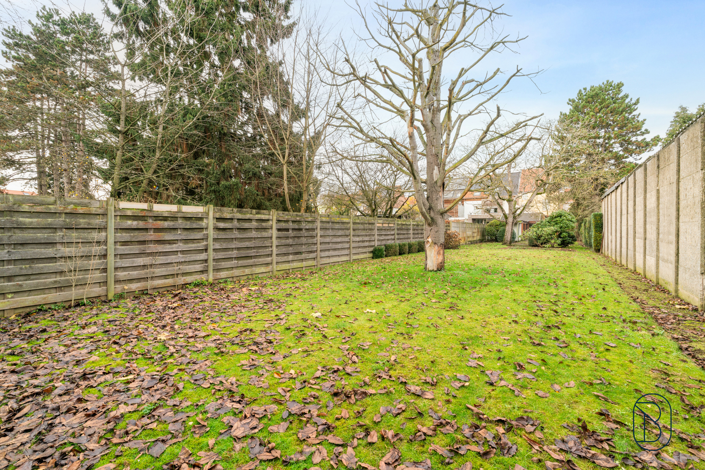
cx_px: 352
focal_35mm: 16
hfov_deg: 96.7
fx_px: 313
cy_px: 235
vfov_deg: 73.8
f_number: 11
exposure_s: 1/25
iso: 250
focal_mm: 16
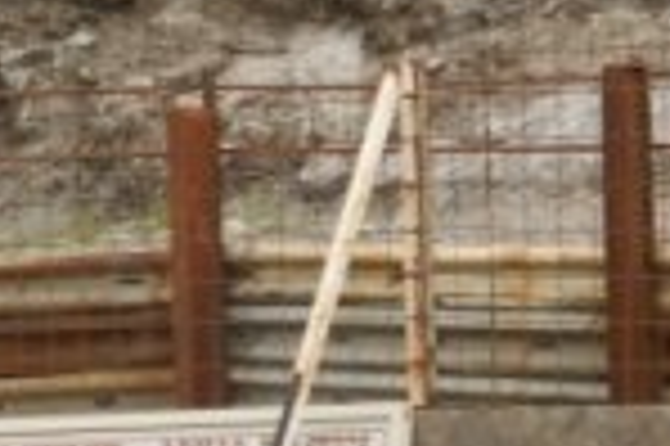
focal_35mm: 354
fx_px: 6584
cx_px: -49
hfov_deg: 5.8
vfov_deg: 3.9
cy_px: 613
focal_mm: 55
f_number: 5.3
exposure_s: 1/500
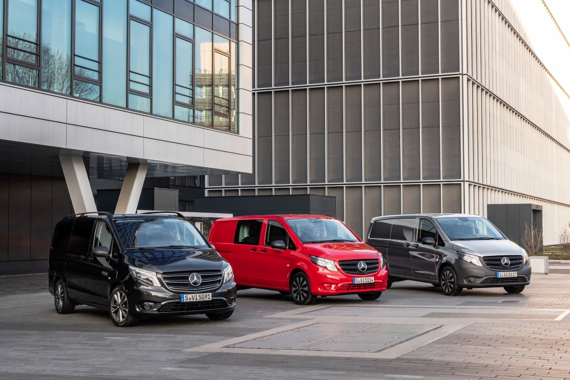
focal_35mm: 55
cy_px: 190
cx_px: 285
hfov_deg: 36.2
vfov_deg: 24.6
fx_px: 871
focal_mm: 55
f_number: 16
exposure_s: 1/15
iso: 200
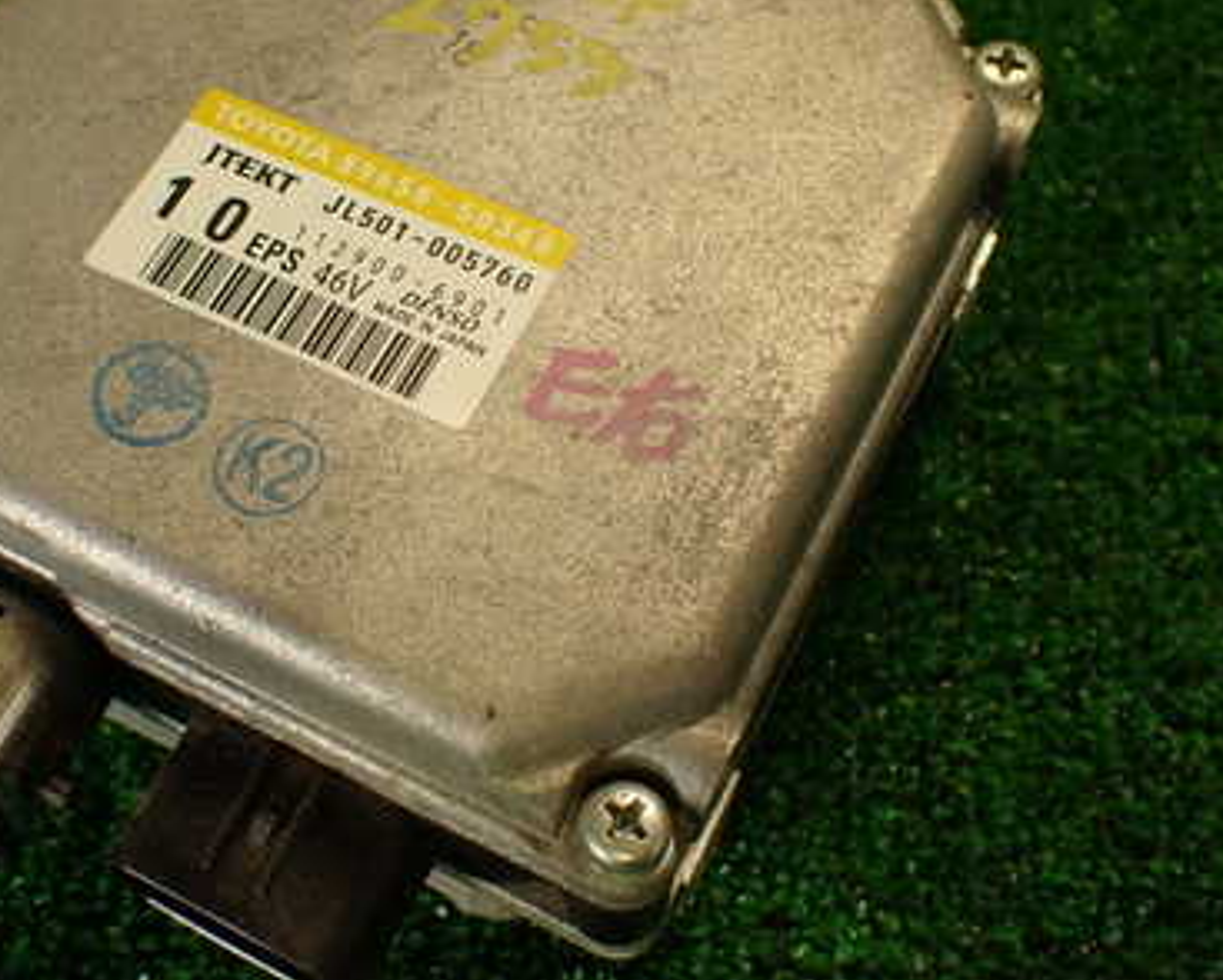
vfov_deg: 29.6
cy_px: 397
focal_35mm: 51
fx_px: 1847
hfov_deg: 36.2
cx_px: 390
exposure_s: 1/50
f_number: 2.4
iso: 200
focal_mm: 5.79
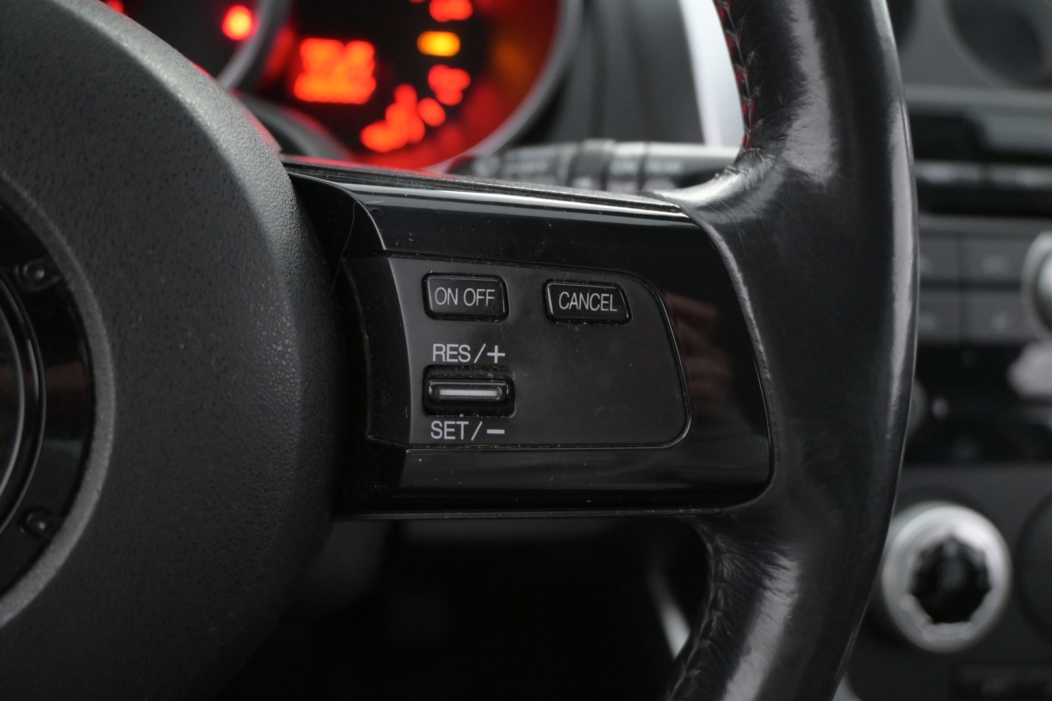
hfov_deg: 55.1
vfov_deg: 38.4
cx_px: 526
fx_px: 1008
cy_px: 350
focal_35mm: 34
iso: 3200
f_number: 4.2
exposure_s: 1/40
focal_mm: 23
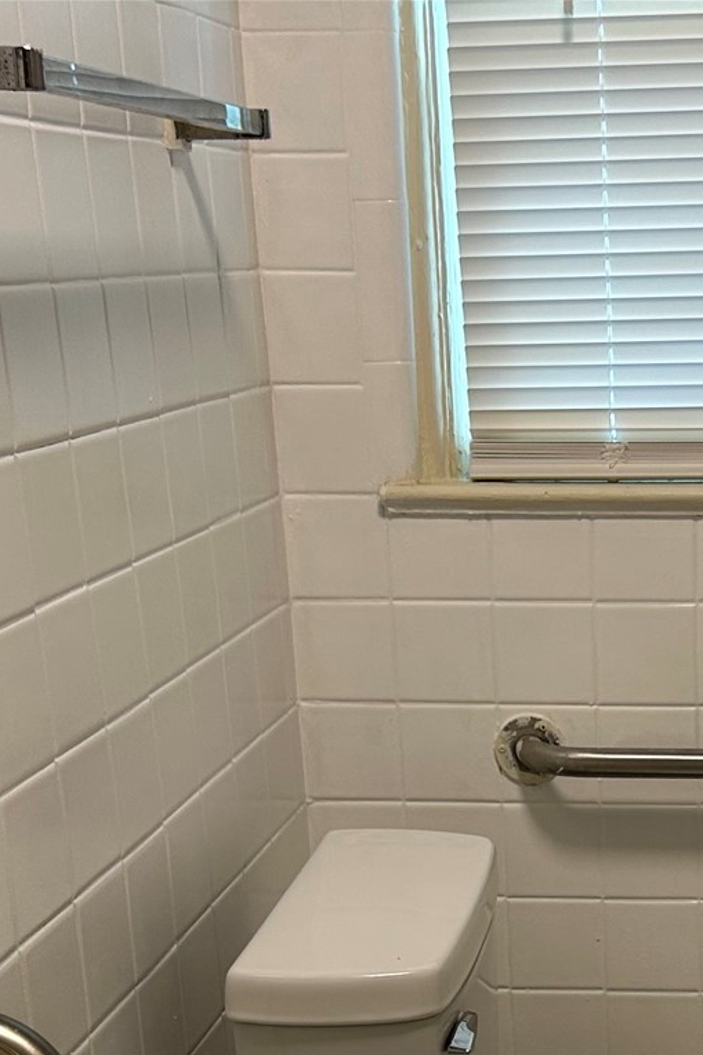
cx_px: 678
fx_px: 1993
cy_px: 993
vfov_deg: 28.3
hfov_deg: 19.5
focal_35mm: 68
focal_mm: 5.7
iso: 80
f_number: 1.5
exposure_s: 1/120
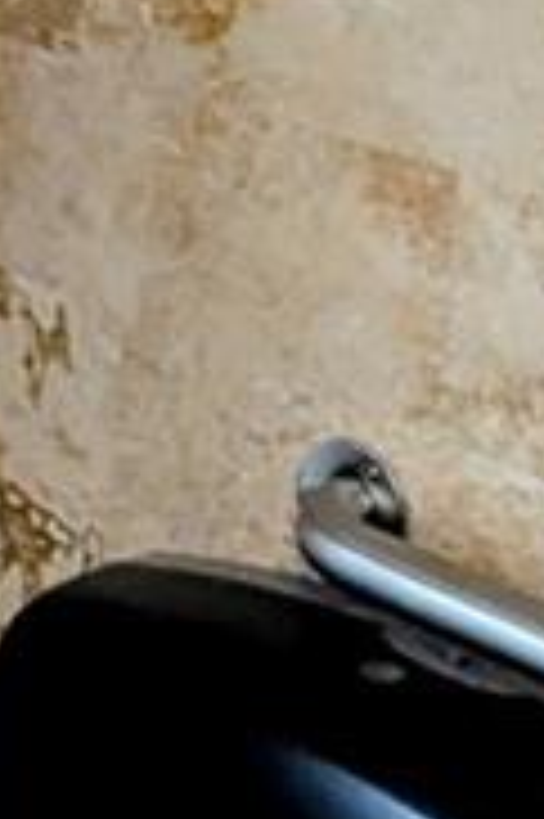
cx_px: -312
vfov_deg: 17.6
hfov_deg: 11.8
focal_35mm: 110
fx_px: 2498
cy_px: -207
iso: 670
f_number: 2.2
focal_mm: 2.35
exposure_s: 1/30
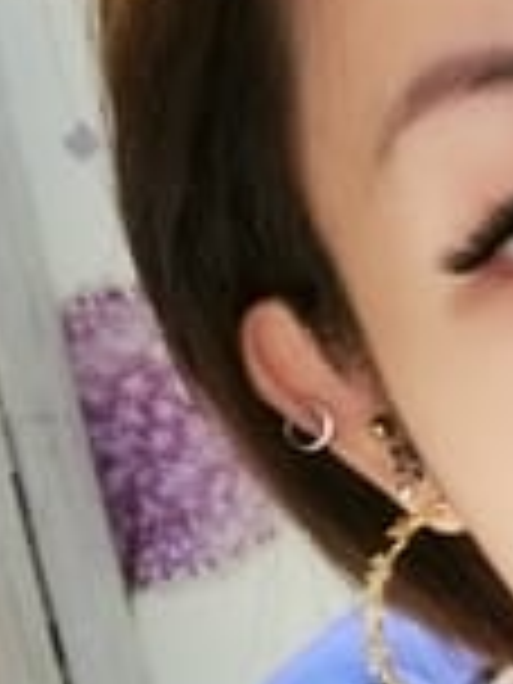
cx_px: 880
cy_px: 666
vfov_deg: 24.6
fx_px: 1502
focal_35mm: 76
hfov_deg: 16.6
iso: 640
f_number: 2.8
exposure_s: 1/25
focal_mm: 4.58
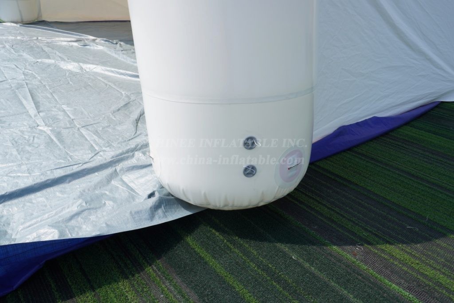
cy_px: 152
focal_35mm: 24
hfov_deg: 73.7
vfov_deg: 53.1
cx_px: 227
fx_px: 303
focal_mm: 16
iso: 100
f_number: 8
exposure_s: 1/250
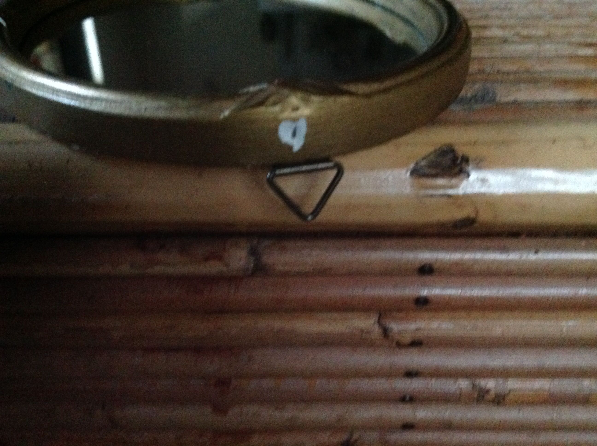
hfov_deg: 52.7
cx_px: 298
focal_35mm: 35
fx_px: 603
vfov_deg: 40.6
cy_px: 223
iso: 800
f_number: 2.4
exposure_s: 1/15
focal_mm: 4.28
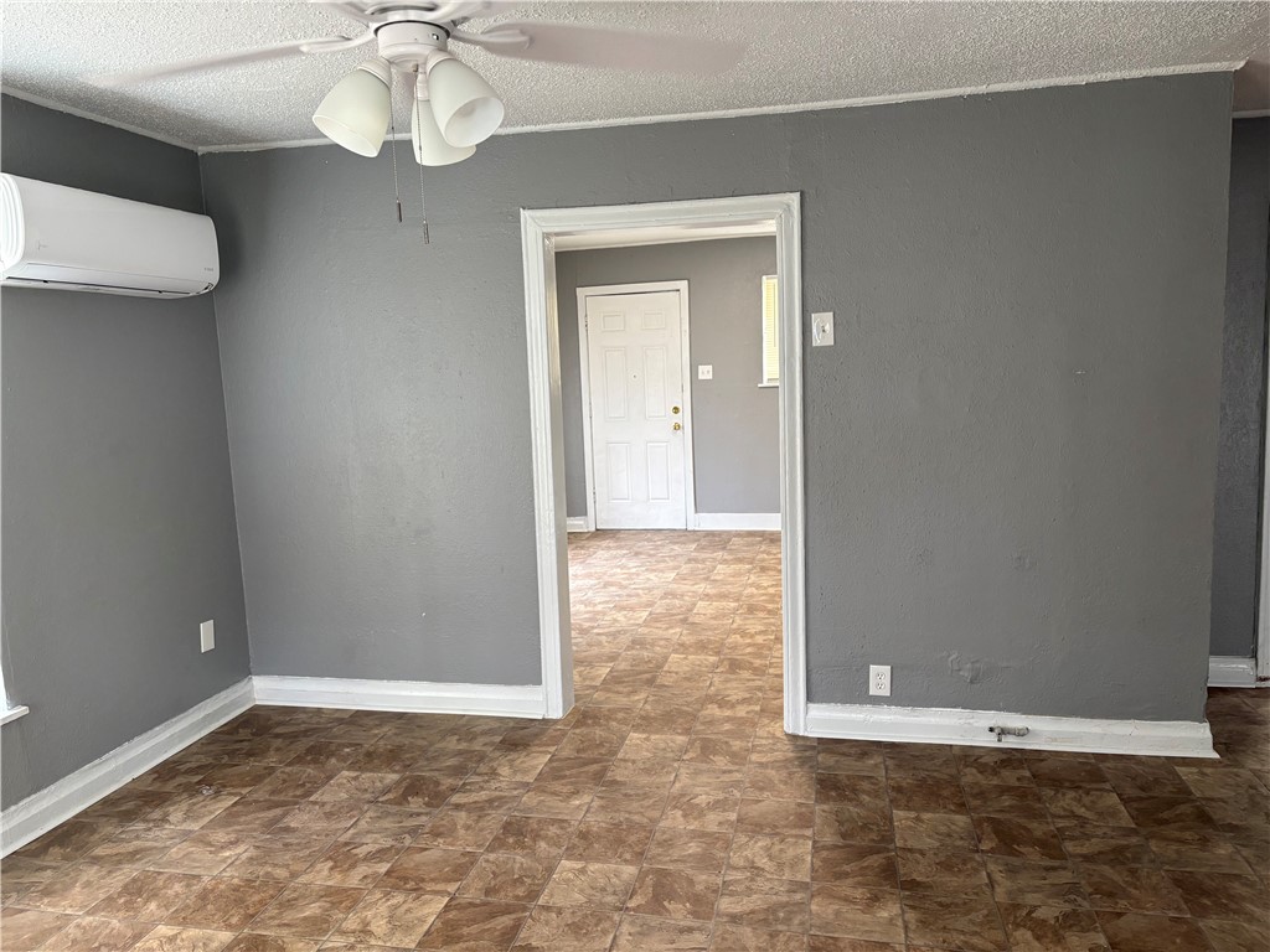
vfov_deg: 53.1
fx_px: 954
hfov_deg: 67.3
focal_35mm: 26
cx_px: 635
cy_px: 476
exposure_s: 1/121
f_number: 1.6
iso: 125
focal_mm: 5.96
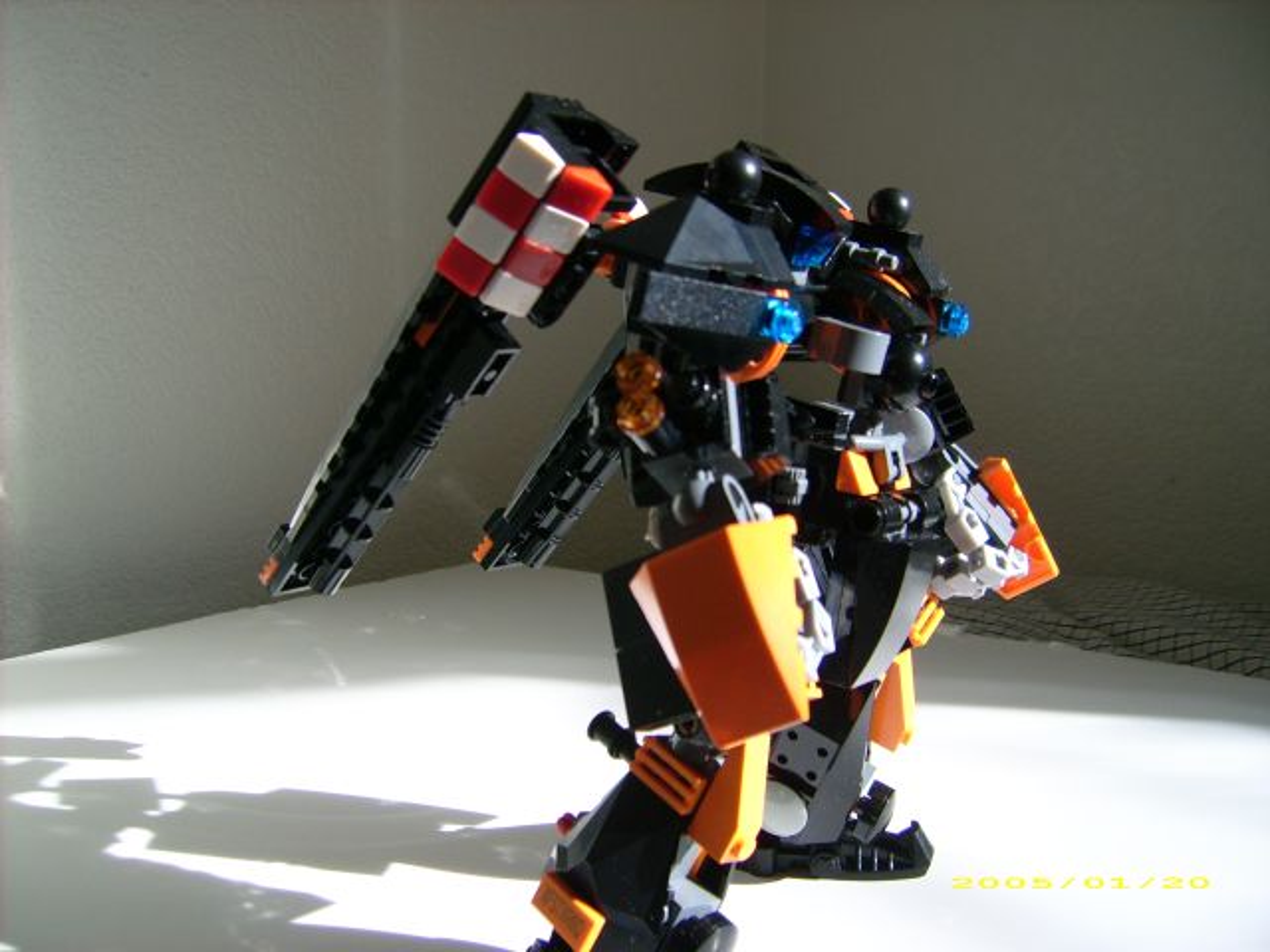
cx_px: 635
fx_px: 1284
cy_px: 476
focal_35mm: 35
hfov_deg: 52.6
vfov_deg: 40.7
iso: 50
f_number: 2.8
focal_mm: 5.95
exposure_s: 1/136
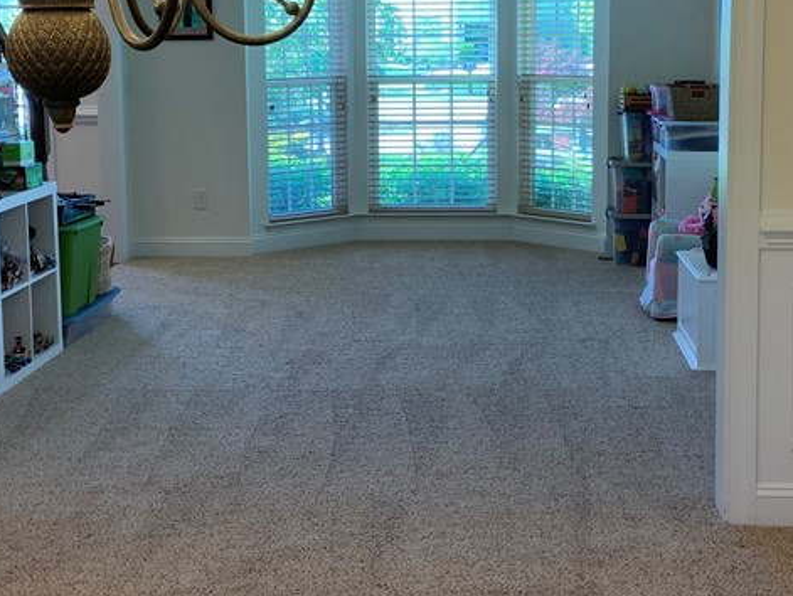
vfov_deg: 23.2
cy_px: 209
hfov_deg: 30.7
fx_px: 1444
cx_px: 434
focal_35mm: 63
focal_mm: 3
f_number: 1.8
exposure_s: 1/60
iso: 40
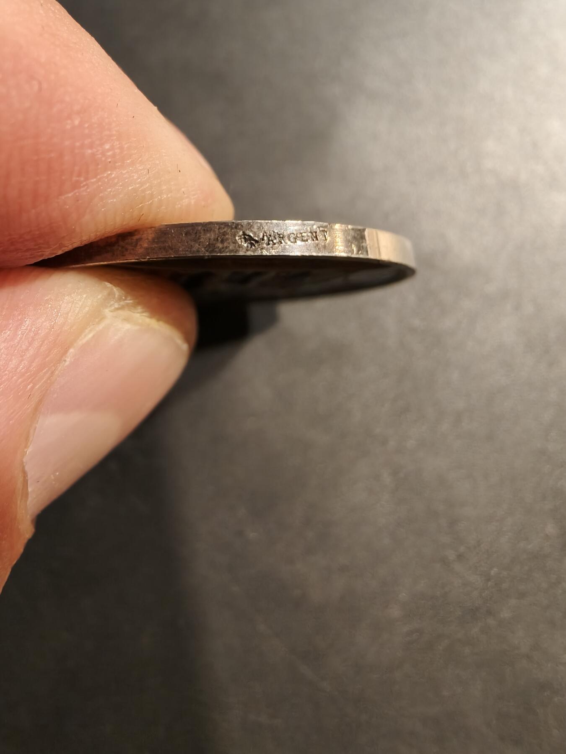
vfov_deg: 73.9
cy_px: 377
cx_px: 283
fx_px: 501
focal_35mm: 23
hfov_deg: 58.9
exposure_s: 1/72
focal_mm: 2.32
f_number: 2
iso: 200
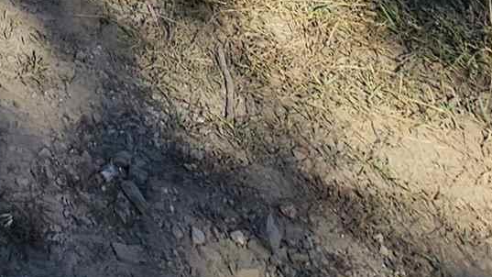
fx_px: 1057
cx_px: -205
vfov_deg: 8.8
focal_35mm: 81
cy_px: -752
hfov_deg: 22.4
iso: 50
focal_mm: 2.2
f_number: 2.2
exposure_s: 1/1957
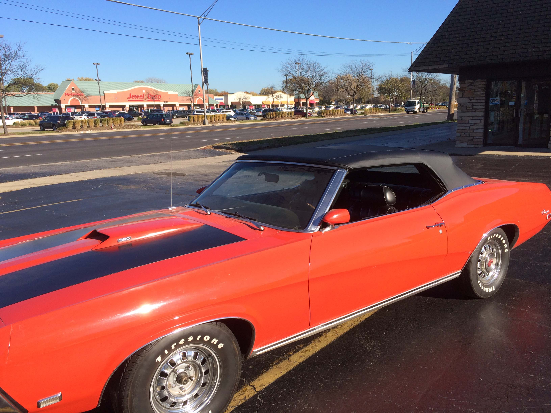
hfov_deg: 61.7
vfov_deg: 48.2
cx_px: 276
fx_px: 462
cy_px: 206
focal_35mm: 29
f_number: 2.2
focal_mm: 4.15
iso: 32
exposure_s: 1/1580
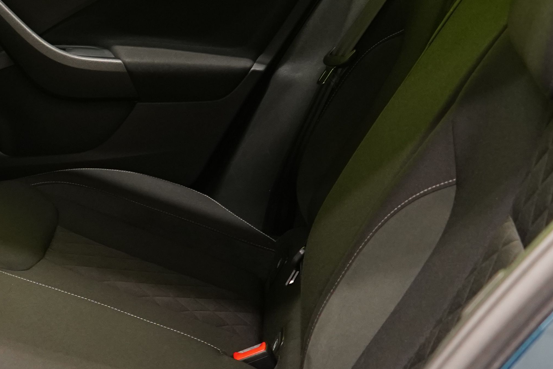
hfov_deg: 23.1
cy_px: 144
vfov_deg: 16.4
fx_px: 1275
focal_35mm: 83
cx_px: -48
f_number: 5
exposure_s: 1/20
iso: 2000
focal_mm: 28
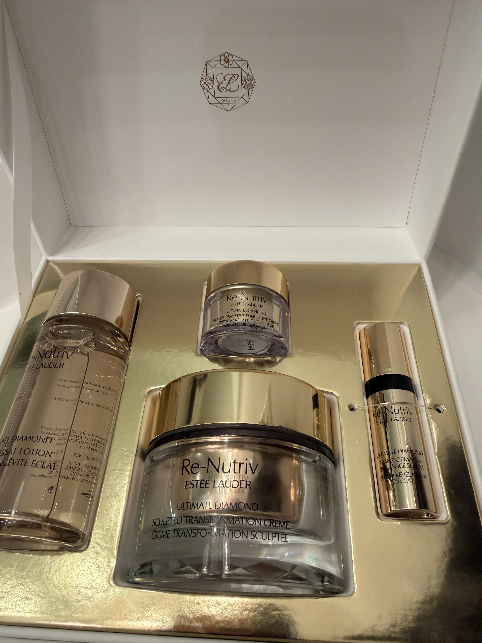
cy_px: 322
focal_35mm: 24
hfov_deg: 56.8
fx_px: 446
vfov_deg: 71.6
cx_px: 241
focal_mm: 2.22
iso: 200
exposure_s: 1/120
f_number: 2.2
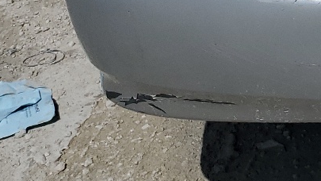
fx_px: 953
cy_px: -226
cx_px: 562
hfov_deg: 16.3
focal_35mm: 112
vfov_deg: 9.8
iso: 50
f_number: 1.5
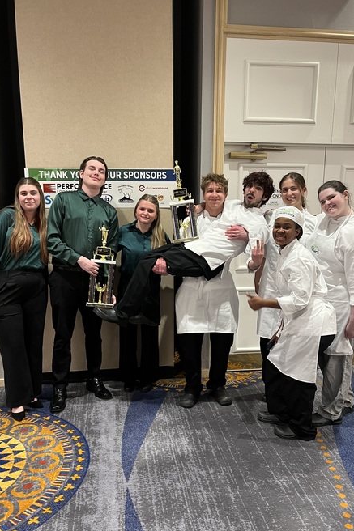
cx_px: 176
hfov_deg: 39.9
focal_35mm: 33
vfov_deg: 57.1
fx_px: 487
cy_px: 297
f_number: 1.6
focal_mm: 5.1
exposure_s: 1/60
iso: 125
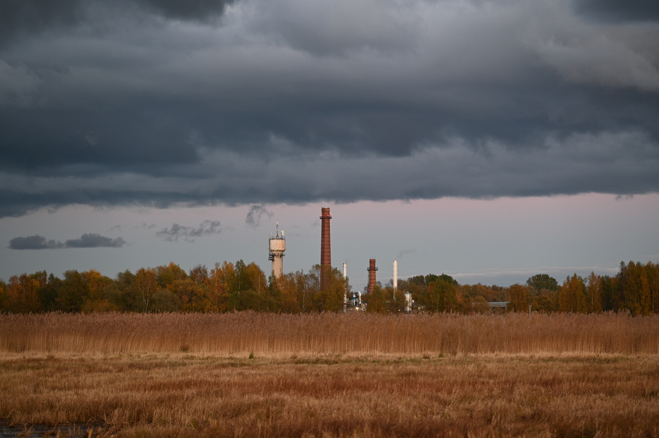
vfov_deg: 11.4
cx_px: 330
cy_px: 219
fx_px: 2195
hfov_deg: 17.1
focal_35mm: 120
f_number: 4
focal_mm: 120
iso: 800
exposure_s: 1/100
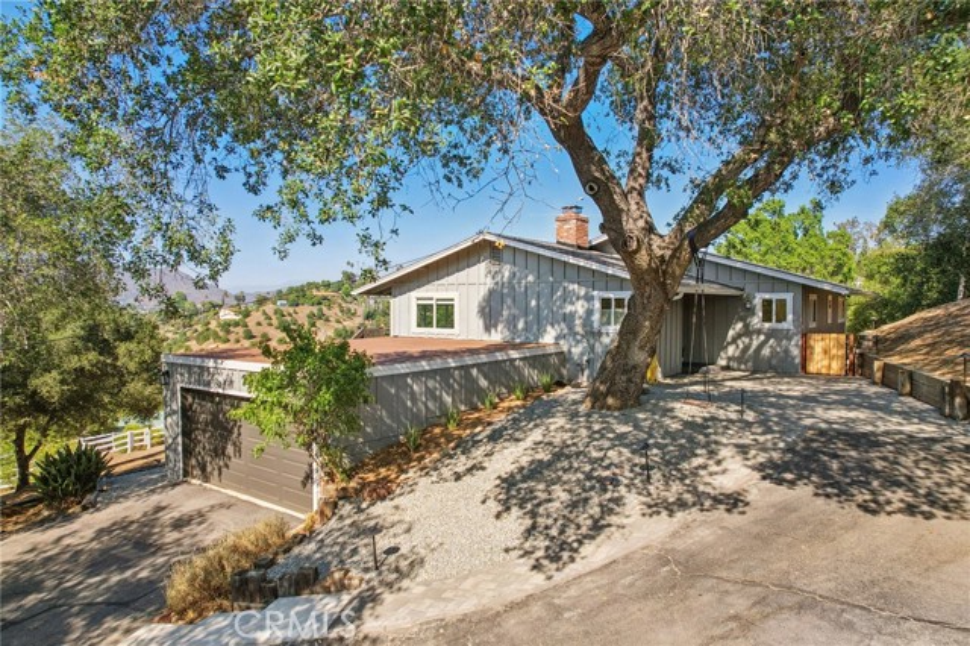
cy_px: 323
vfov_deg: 57.2
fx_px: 592
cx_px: 485
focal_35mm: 22
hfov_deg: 78.6
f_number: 2.8
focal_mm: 8.38
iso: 100
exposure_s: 1/800
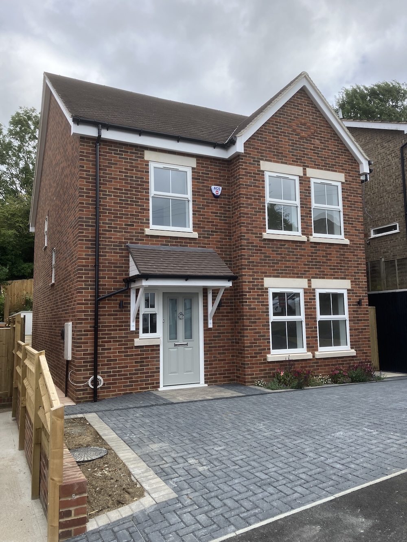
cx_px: 204
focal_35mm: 28
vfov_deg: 63.4
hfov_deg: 49.8
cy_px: 271
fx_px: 439
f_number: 1.8
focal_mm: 3.99
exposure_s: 1/1215
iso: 32
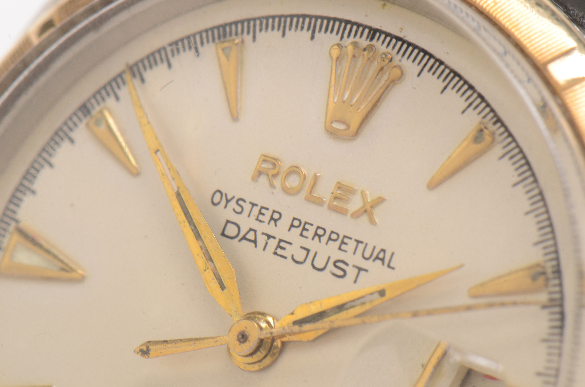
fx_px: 2068
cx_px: 292
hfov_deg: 16.1
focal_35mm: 128
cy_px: 194
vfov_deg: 10.7
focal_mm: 85
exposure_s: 1/125
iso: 400
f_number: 25
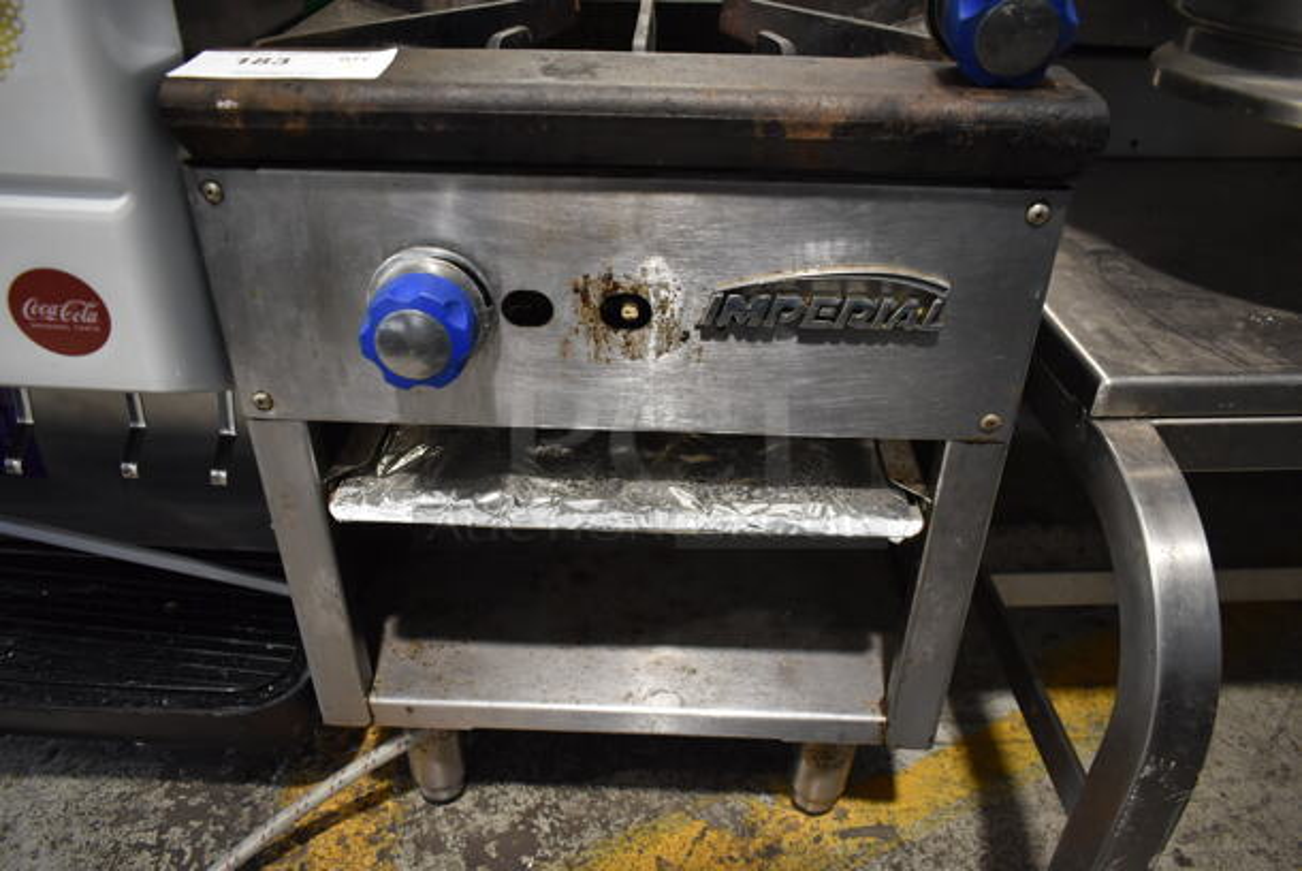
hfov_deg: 67.3
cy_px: 436
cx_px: 651
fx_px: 977
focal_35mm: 27
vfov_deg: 48.0
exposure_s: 1/30
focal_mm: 18
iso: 800
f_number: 3.5
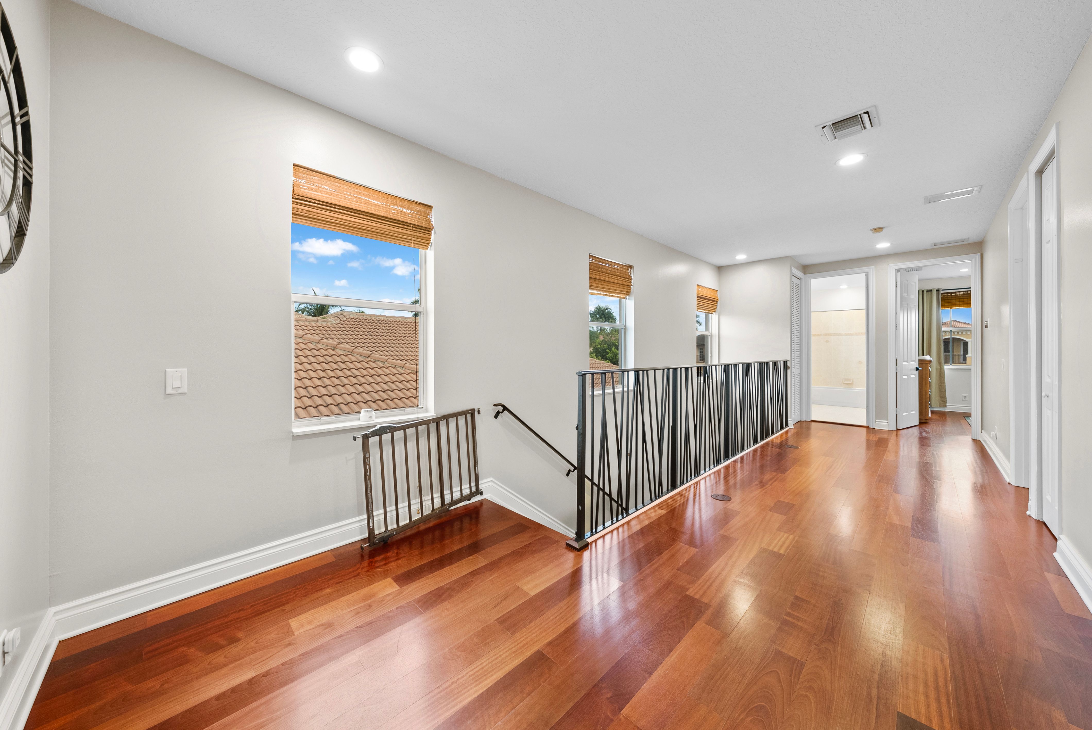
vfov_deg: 90.1
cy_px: 365
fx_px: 364
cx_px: 546
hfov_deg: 112.6
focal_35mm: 12
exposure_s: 1/4
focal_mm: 12
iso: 400
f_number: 8
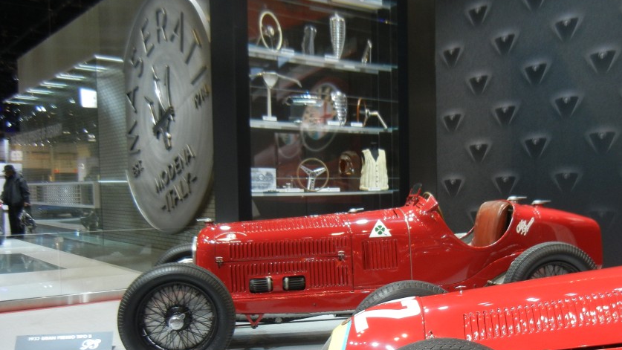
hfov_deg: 50.2
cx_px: 369
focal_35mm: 40
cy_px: 227
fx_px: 660
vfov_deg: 29.5
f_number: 3.5
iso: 233
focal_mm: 5.4
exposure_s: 1/60
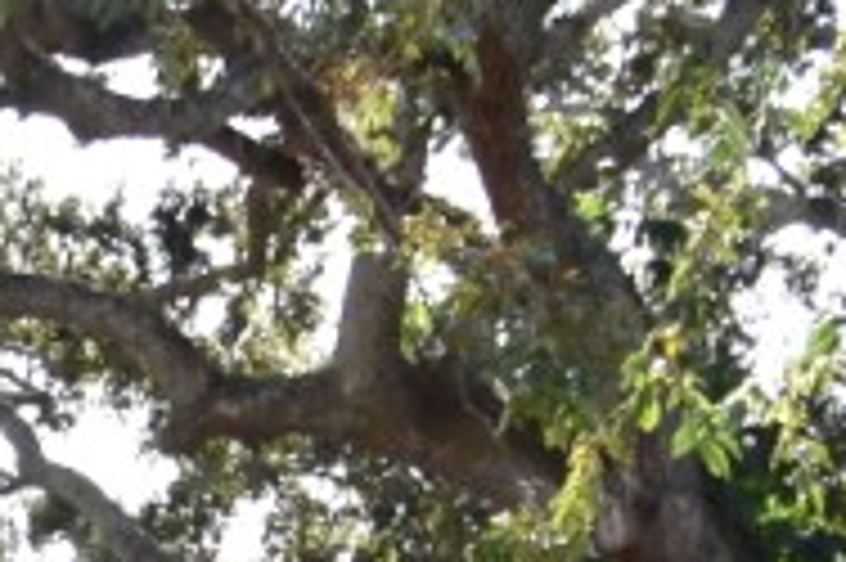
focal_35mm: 92
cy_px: 1227
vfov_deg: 12.5
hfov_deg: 19.2
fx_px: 2160
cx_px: -450
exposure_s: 1/1500
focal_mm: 10
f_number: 3.5
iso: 800
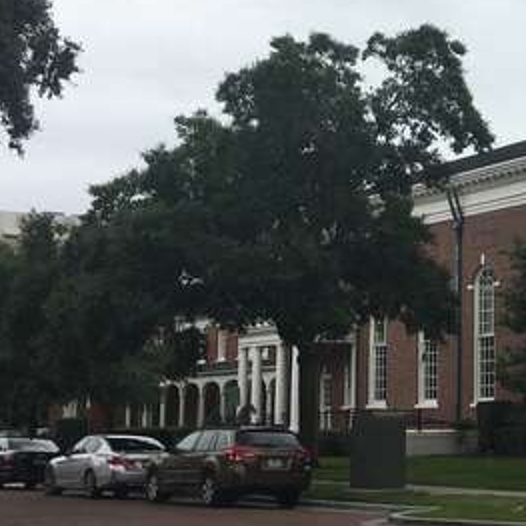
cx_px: 686
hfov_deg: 20.3
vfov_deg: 22.2
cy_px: 268
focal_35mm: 78
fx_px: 1341
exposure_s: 1/2959
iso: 25
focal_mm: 4.15
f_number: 2.2
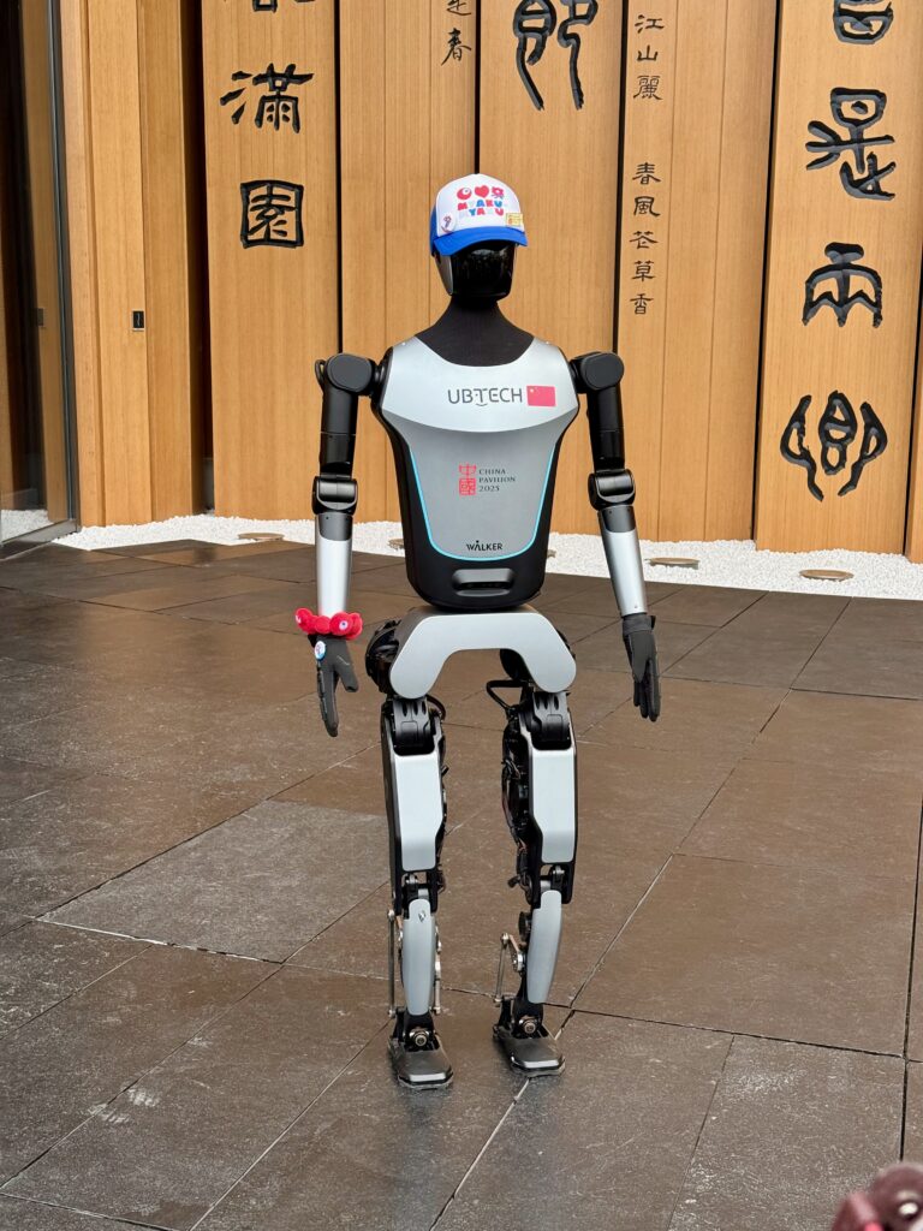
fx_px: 1706
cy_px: 616
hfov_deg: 30.3
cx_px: 462
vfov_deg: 39.7
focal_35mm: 48
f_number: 1.78
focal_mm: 6.76
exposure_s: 1/1678
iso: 100
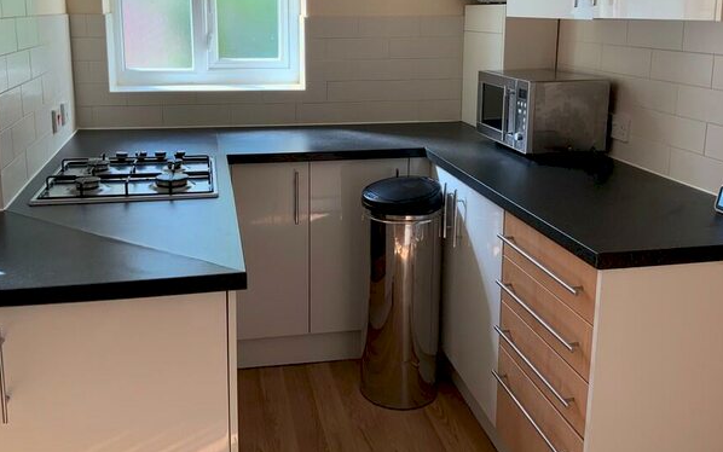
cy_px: 137
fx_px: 709
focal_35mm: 36
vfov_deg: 34.9
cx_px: 340
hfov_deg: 54.0
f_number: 1.8
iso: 40
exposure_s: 1/122
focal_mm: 3
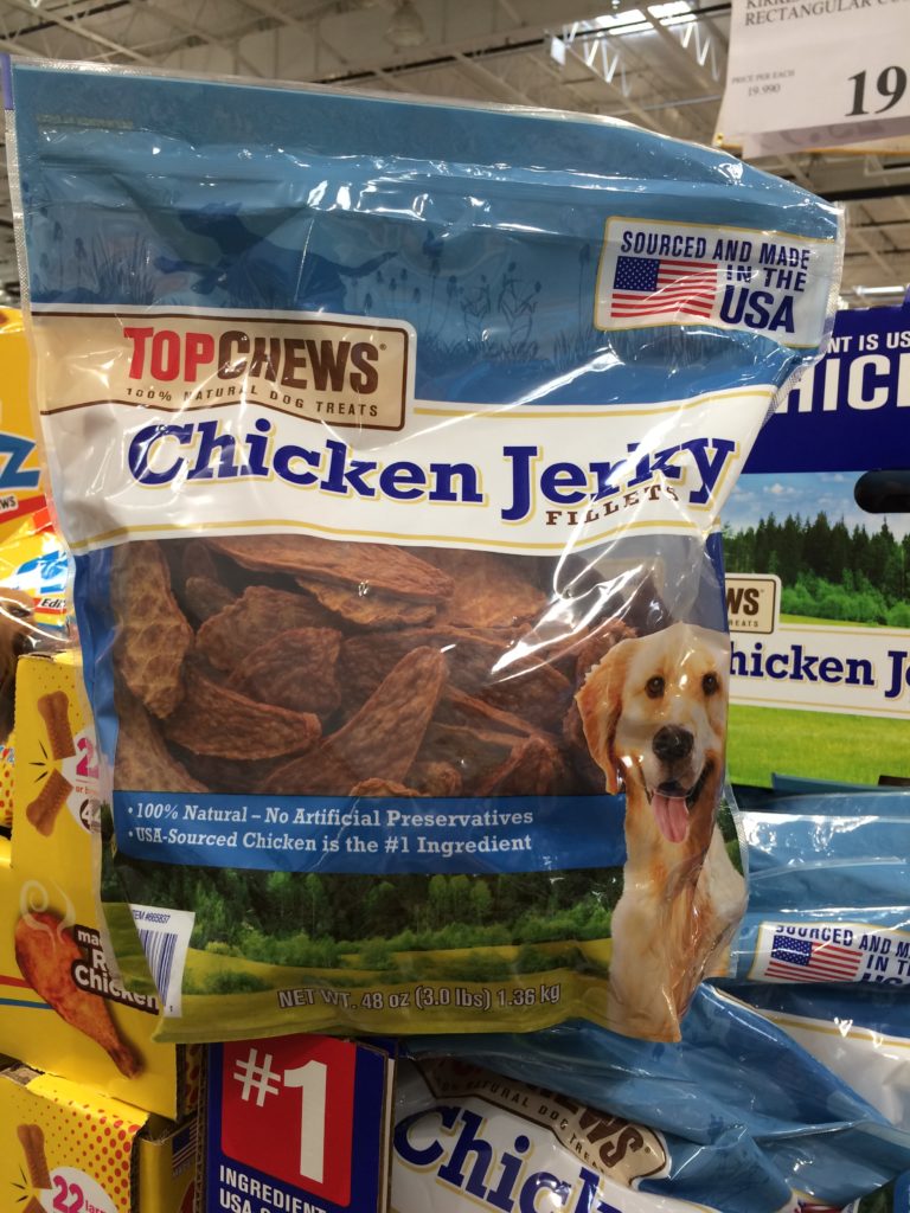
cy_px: 606
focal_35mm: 29
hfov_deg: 48.2
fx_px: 1016
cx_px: 455
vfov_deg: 61.7
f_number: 2.2
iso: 40
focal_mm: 4.15
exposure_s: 1/30
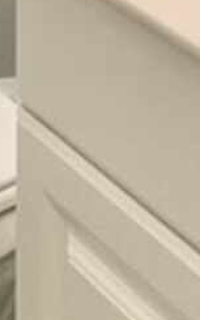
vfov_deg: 9.7
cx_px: -208
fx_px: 1675
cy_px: -451
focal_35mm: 192
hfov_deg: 6.6
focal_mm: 5.7
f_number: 1.5
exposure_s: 1/120
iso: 80
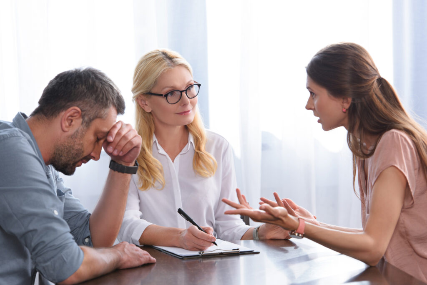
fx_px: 1661
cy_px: 142
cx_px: 214
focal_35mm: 140
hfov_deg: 14.7
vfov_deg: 9.8
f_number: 5
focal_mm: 140
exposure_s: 1/160
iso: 125
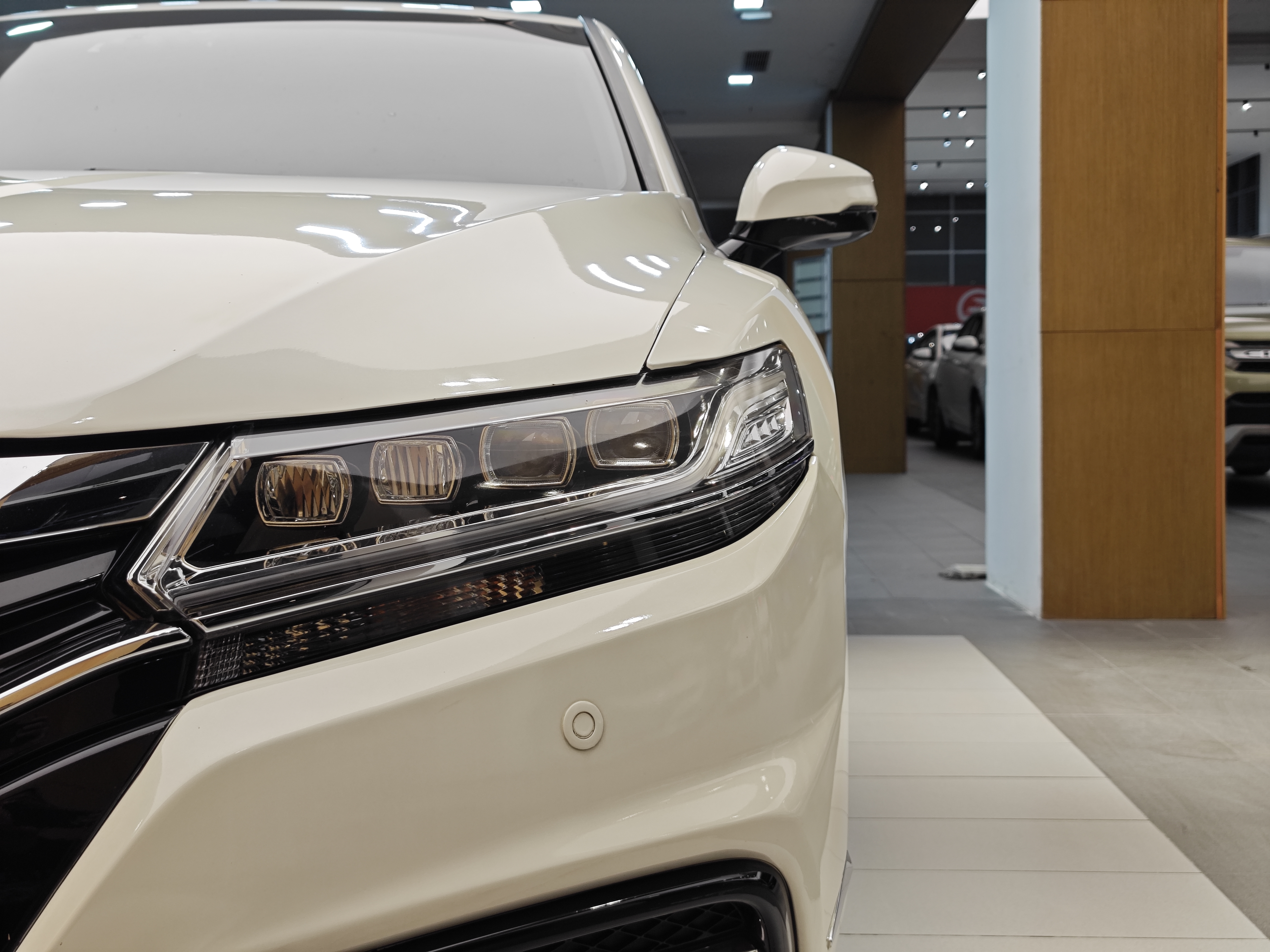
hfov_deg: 41.2
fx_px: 1688
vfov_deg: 31.5
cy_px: 476
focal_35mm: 46
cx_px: 635
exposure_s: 1/100
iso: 80
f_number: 1.9
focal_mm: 8.7
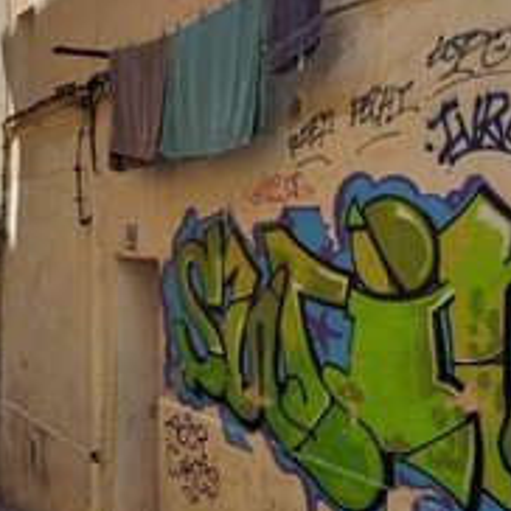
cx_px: 213
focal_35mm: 57
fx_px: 952
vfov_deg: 30.0
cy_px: 250
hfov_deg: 30.0
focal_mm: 29
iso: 200
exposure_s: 1/320
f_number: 9
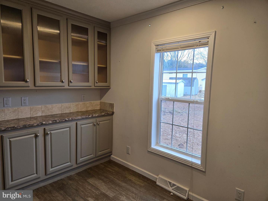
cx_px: 134
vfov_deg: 58.9
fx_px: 178
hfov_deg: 73.9
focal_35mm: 23
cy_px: 100
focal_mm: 5.4
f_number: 1.8
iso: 64
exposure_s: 1/120
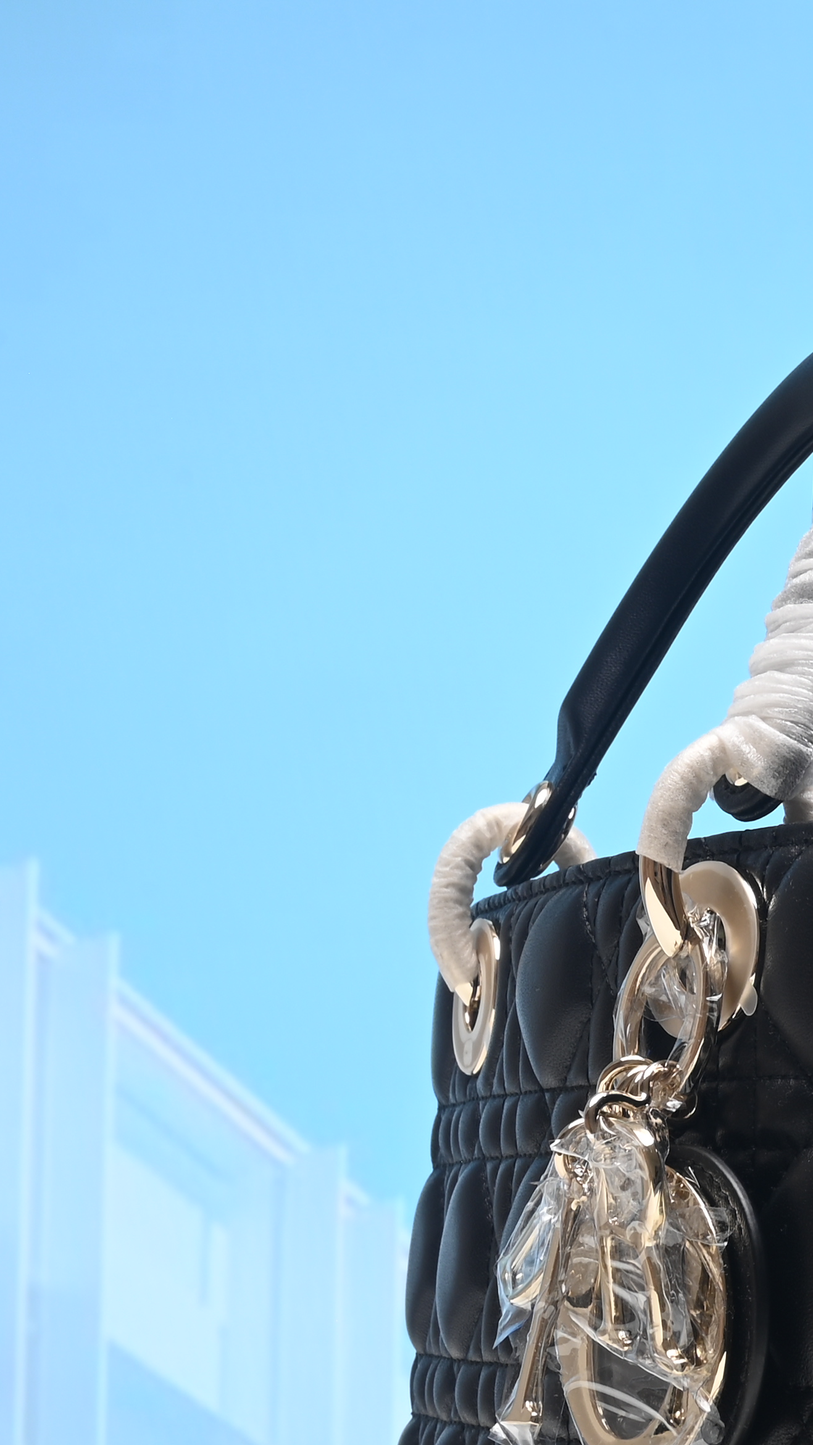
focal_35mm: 105
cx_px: 1207
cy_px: 1027
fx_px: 4025
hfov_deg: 11.1
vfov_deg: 20.3
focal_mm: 39
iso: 100
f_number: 16
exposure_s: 1/2
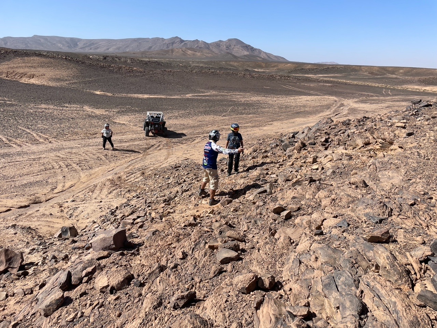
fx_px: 328
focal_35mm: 26
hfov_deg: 67.3
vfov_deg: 53.1
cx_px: 218
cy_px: 164
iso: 32
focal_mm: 4.2
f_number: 1.6
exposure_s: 1/4132
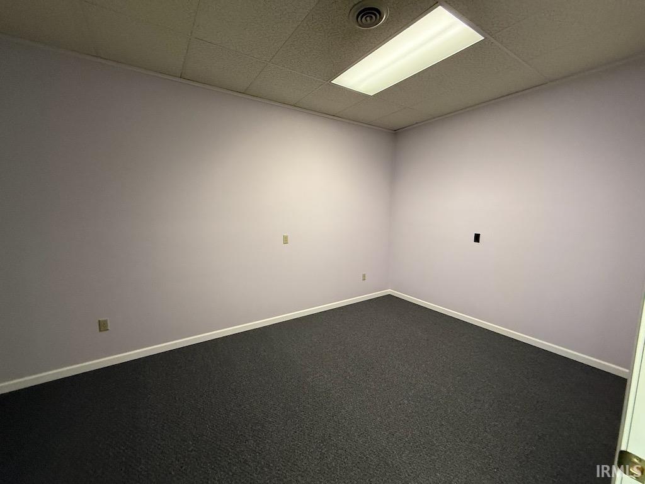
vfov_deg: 85.7
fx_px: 261
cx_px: 322
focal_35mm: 14
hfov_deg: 102.1
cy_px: 242
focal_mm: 2.22
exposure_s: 1/60
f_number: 2.2
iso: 400
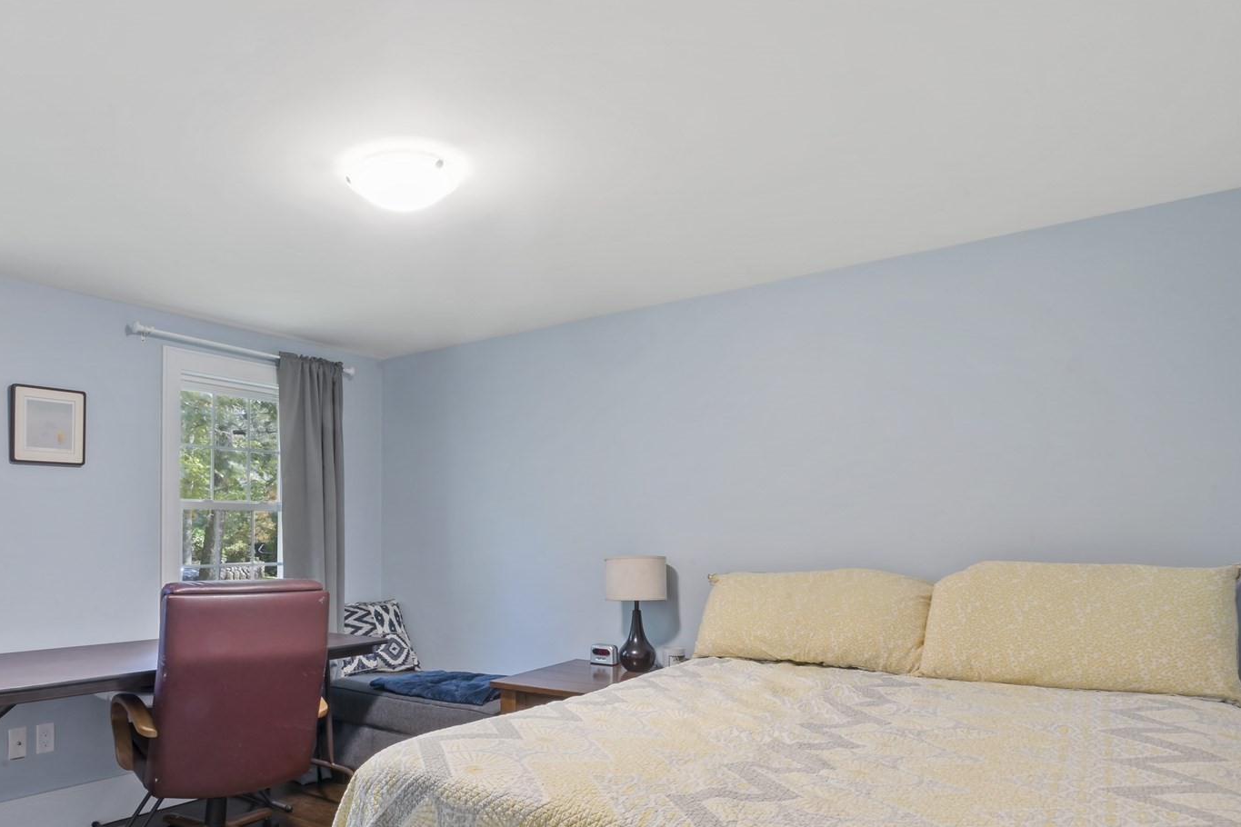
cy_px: 560
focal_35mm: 24
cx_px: 403
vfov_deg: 52.0
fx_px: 827
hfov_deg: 71.3
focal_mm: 16
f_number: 22
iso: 100
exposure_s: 1.6
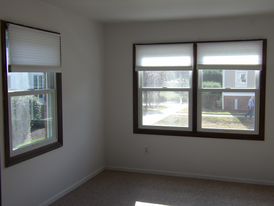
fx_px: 309
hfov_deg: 47.9
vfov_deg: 36.8
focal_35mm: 39
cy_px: 103
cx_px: 137
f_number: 3.7
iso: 100
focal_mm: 7
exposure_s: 1/143
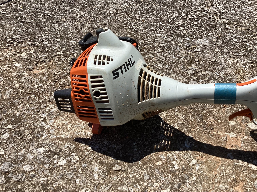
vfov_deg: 45.4
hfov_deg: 58.3
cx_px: 128
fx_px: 230
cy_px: 96
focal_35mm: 31
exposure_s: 1/1597
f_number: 2.4
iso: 25
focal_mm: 3.3
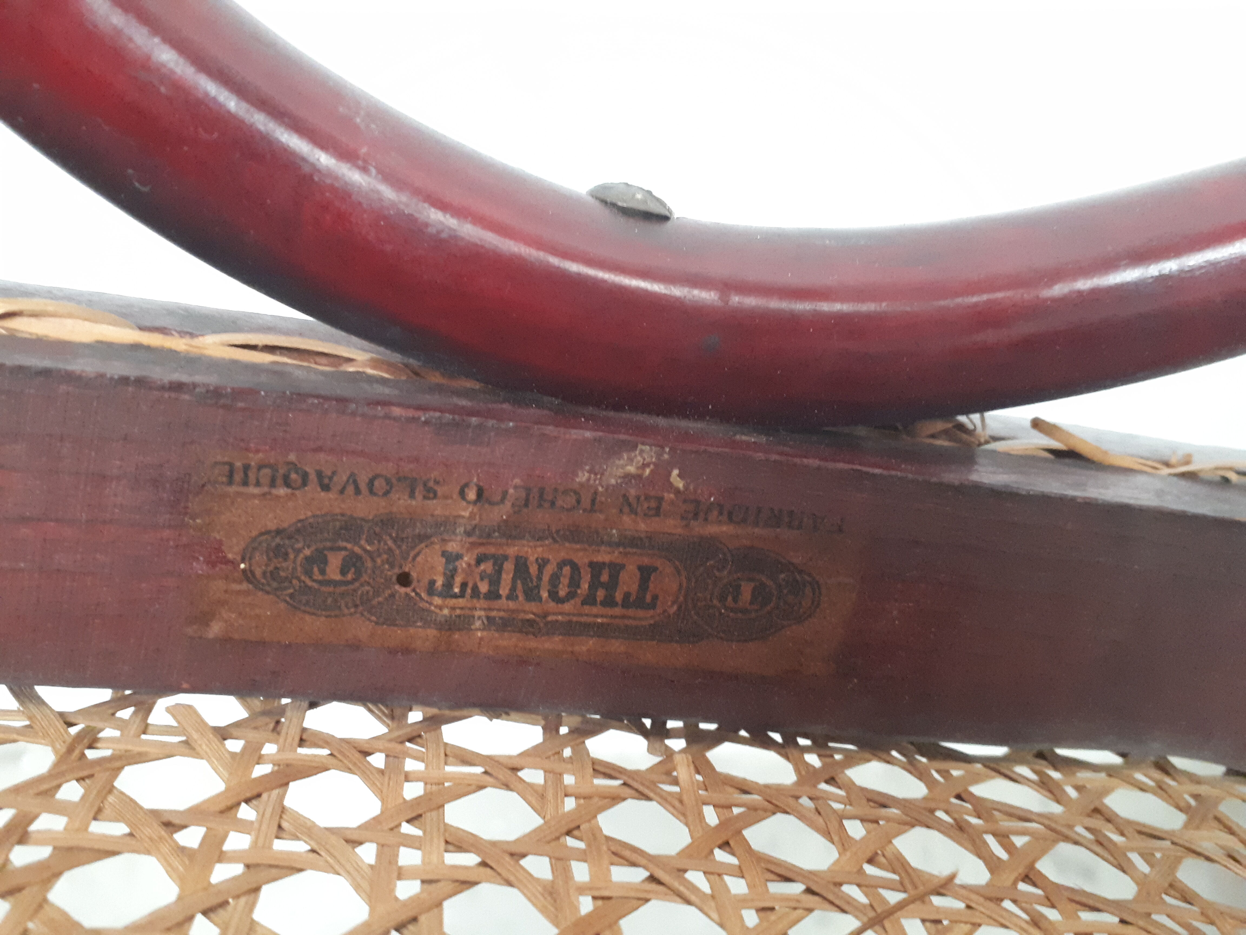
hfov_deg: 65.3
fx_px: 972
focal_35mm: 27
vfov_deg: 51.4
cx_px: 623
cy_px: 468
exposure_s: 1/17
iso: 800
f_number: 1.9
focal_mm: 3.6
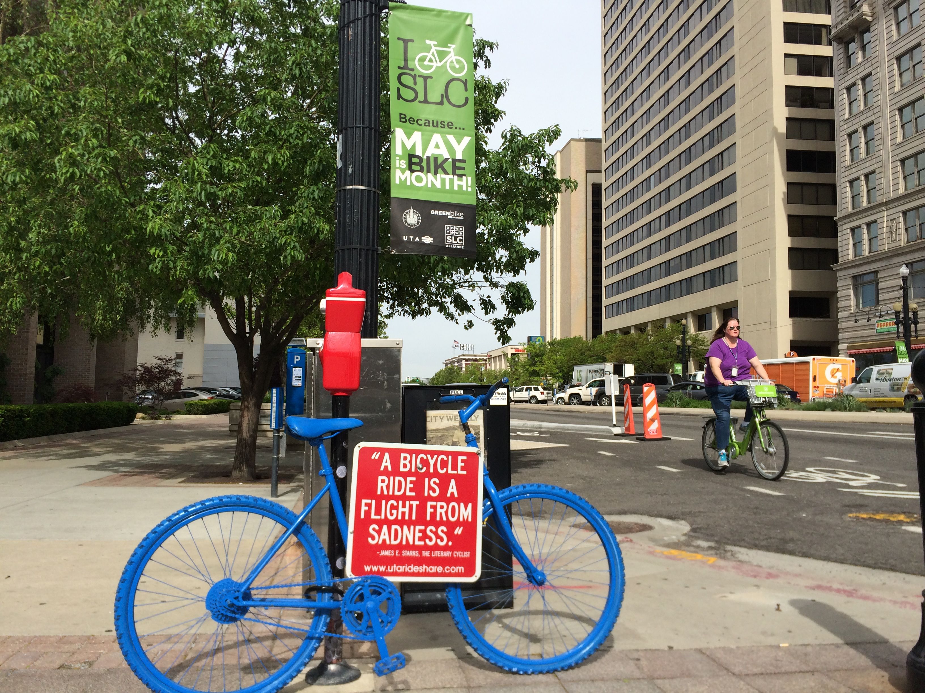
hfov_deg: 61.7
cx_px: 462
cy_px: 346
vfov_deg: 48.2
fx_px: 775
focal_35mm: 29
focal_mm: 4.15
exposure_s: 1/1866
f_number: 2.2
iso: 32
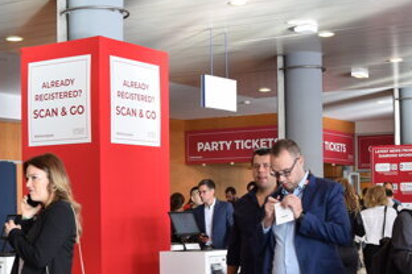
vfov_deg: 18.1
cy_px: 194
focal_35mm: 75
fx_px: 858
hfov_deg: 27.0
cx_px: 236
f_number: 5
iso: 400
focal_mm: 18
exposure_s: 1/100
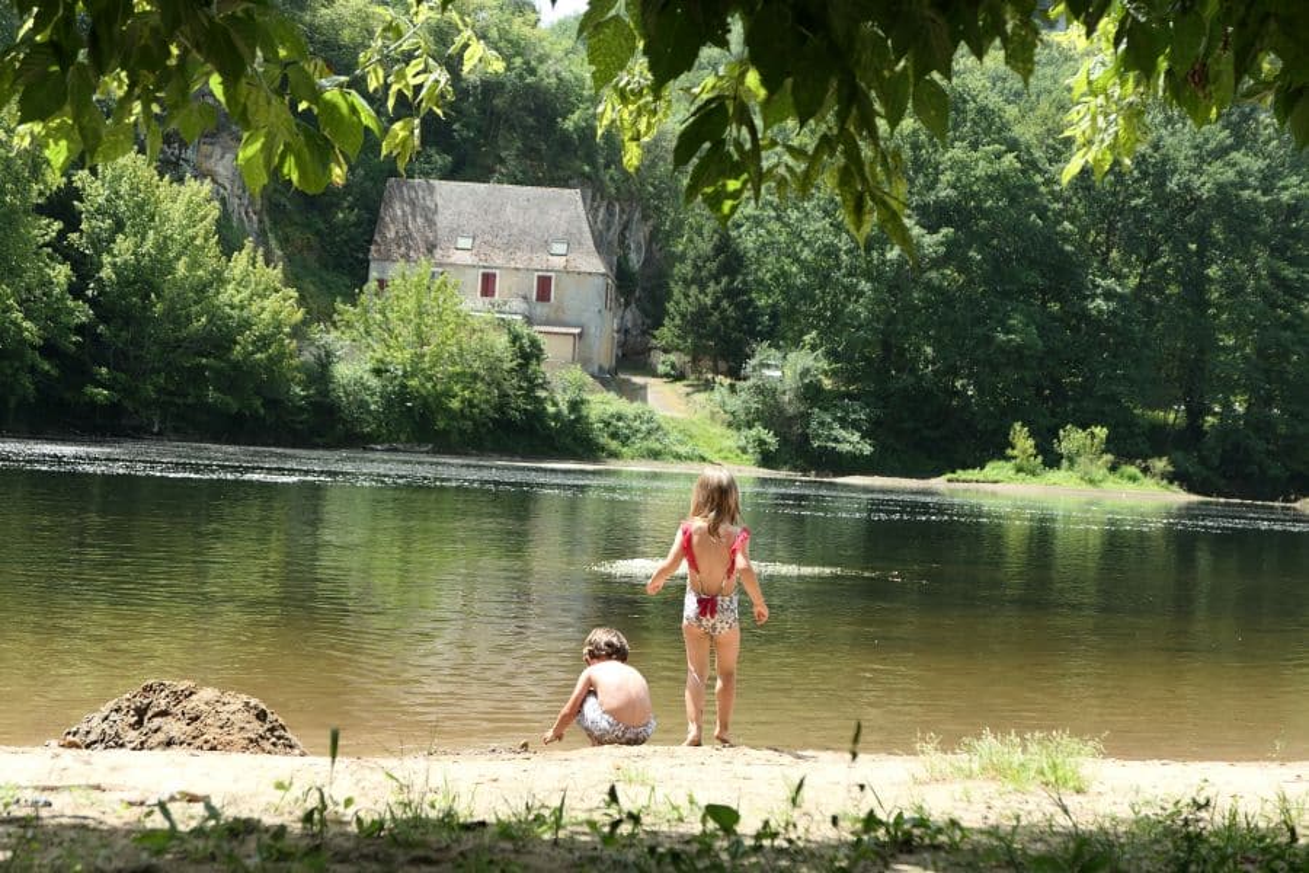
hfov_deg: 37.5
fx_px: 1927
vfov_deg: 25.5
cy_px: 436
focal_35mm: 53
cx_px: 654
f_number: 2.8
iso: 125
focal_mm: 19.5
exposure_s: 1/640
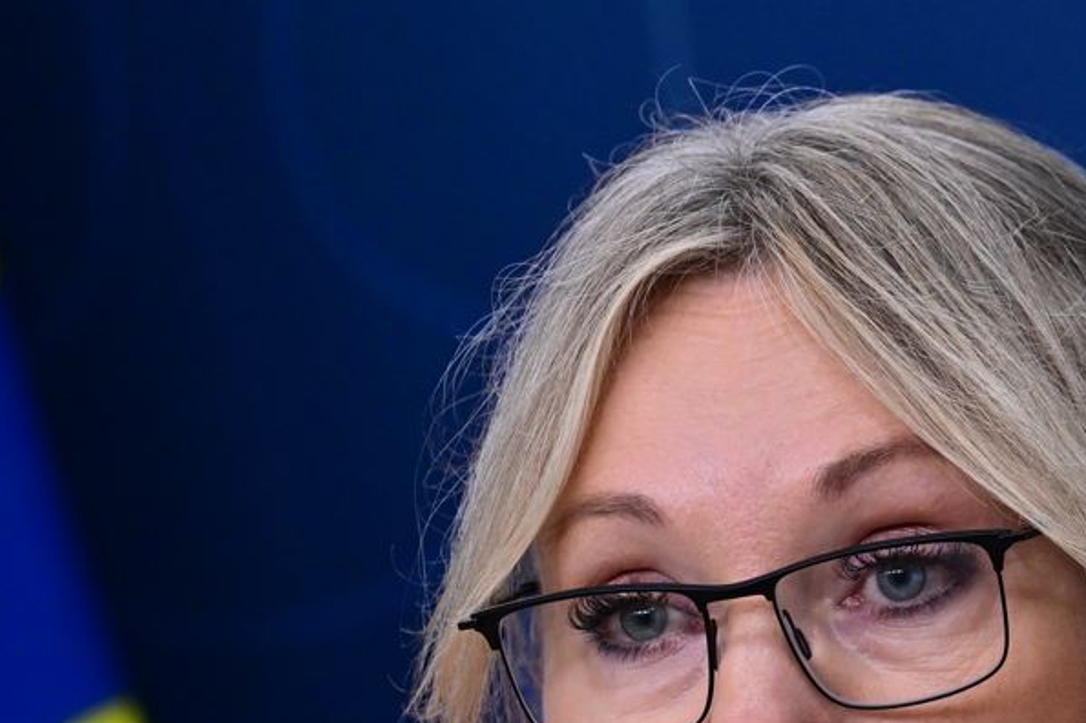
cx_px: 991
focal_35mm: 457
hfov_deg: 4.5
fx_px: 13778
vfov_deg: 3.0
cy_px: 812
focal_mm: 200
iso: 2000
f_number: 4.5
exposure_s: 1/400
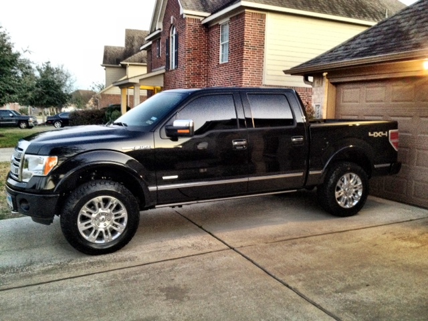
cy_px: 160
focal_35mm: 35
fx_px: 433
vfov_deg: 40.7
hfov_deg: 52.6
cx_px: 214
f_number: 2.4
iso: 320
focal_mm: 4.28
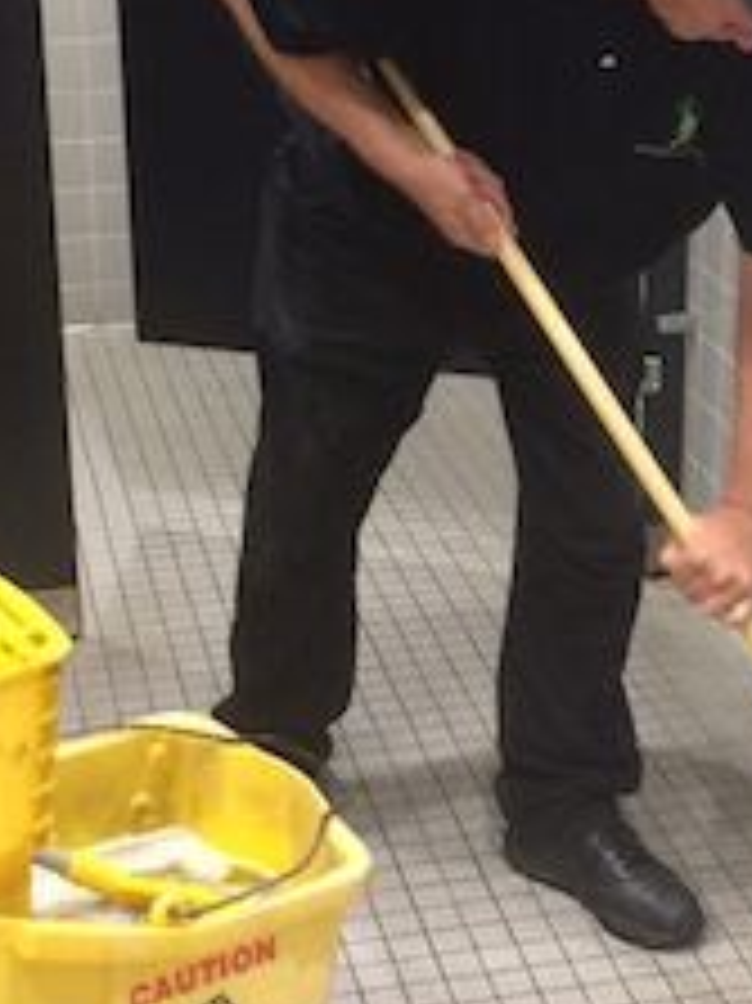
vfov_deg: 25.9
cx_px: 491
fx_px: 2174
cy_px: 347
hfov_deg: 19.6
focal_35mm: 75
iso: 200
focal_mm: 4.15
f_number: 2.2
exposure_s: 1/30
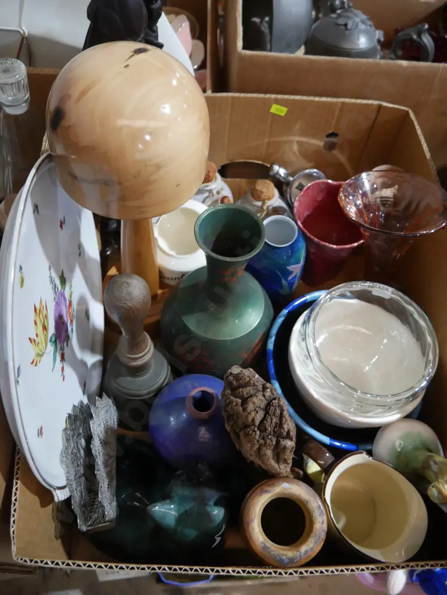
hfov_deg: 49.8
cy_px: 298
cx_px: 224
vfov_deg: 63.4
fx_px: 482
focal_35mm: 28
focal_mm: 14
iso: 800
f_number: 3.5
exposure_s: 1/60
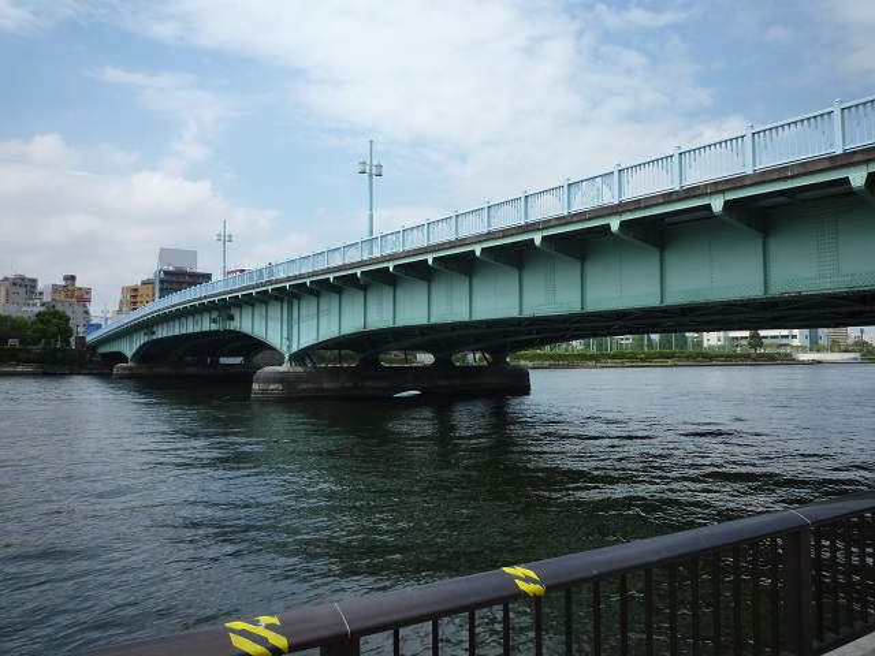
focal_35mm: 25
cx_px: 438
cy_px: 328
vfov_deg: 54.9
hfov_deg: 69.4
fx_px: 632
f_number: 4
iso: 125
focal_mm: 4.4
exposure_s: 1/800
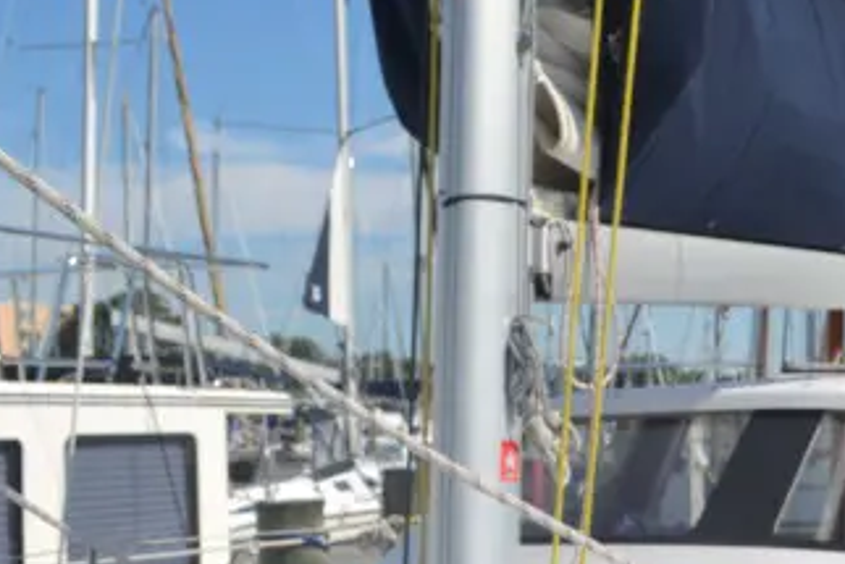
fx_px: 1573
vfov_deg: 20.3
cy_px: 311
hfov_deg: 27.9
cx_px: 890
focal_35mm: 67
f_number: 8
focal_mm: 18
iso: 100
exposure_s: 1/250
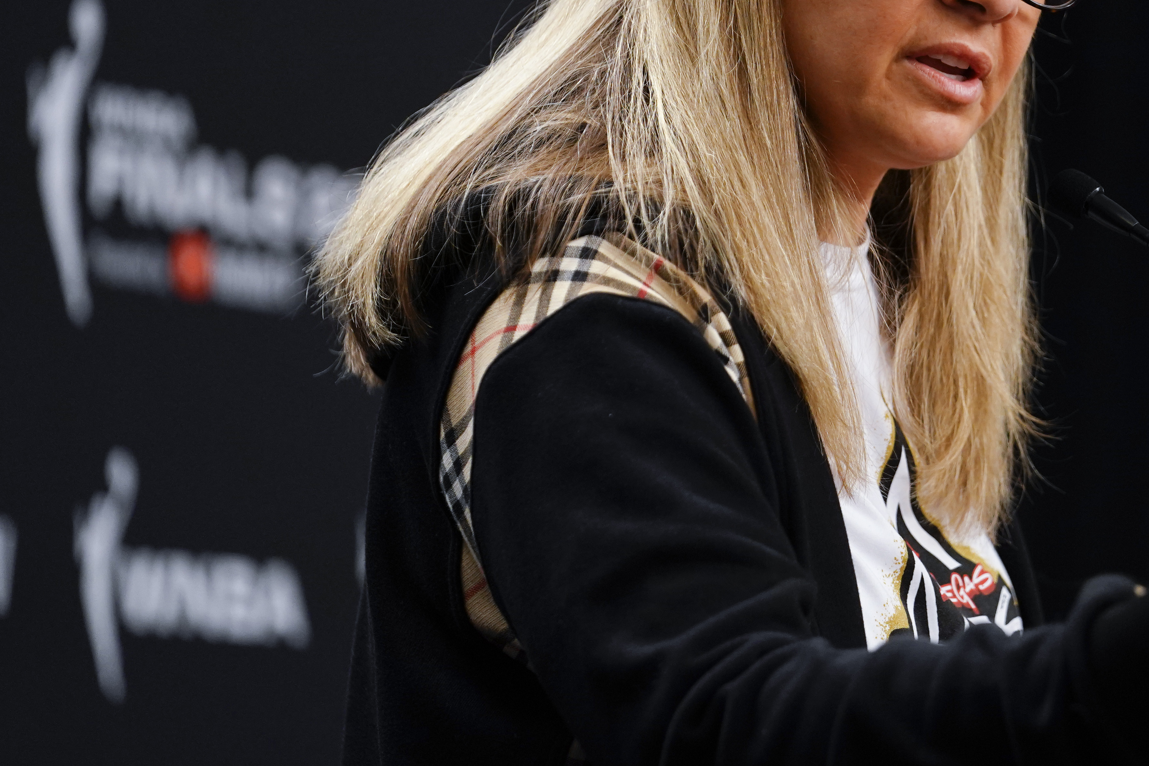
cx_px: 850
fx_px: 10308
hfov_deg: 6.4
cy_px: 210
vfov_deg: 4.3
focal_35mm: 323
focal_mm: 191
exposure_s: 1/200
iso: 1600
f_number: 2.8
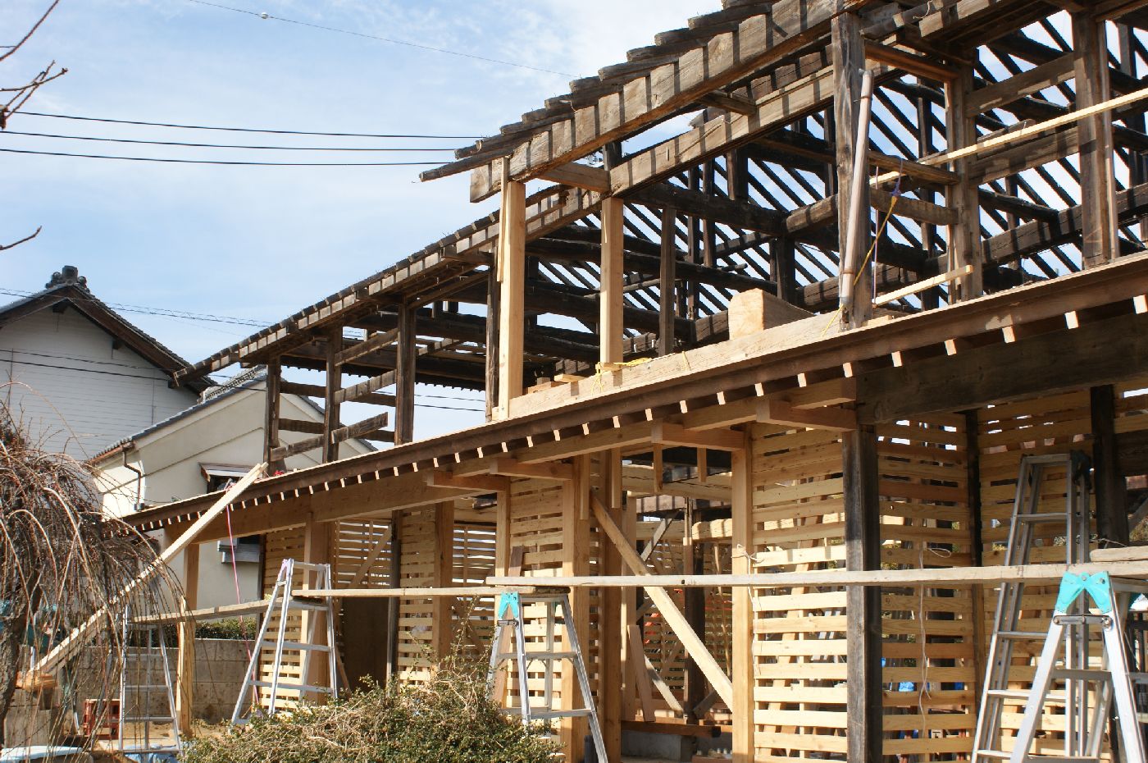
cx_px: 574
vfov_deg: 31.8
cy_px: 382
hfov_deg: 46.4
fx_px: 1338
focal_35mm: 42
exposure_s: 1/160
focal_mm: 28
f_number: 8
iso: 100
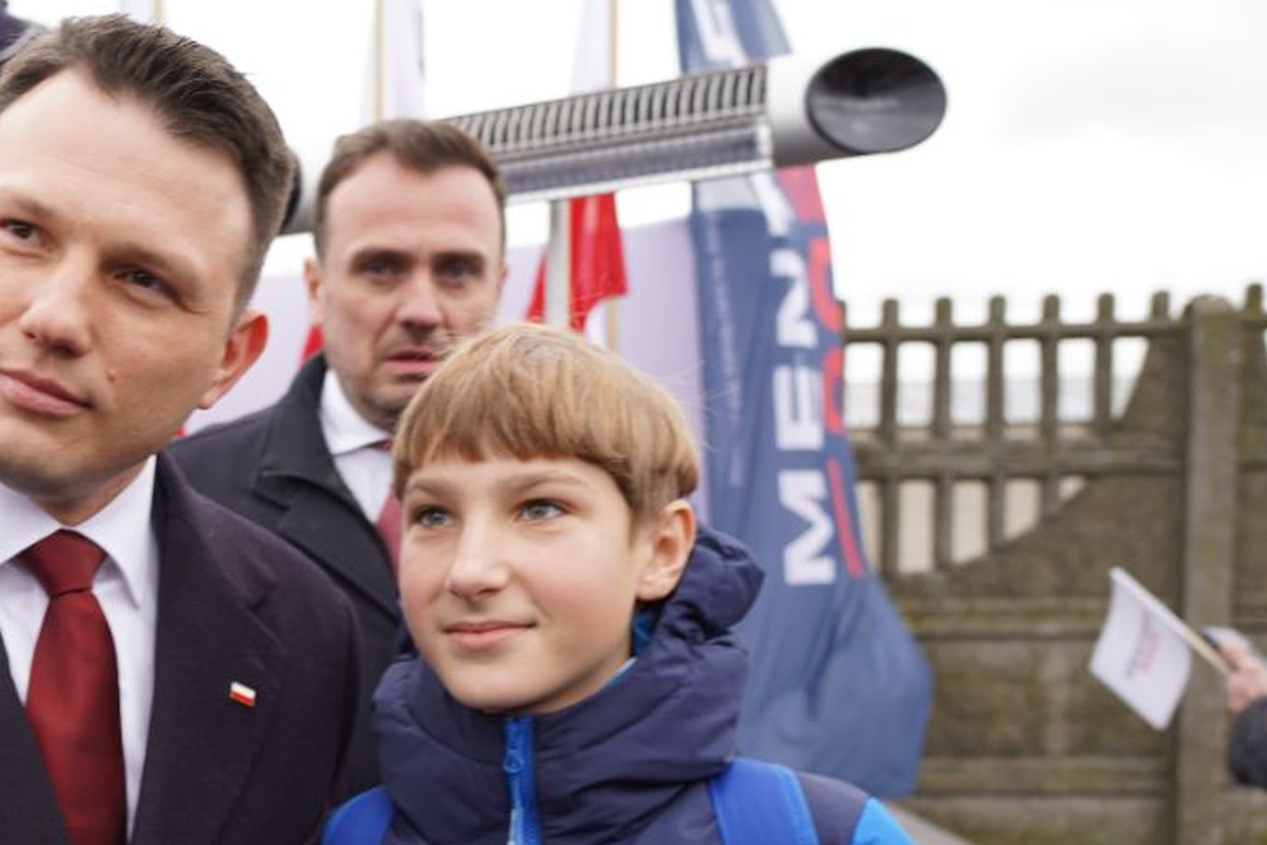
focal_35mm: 46
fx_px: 1619
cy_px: 709
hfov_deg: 40.2
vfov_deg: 28.4
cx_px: 181
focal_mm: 24
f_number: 4
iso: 100
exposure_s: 1/100
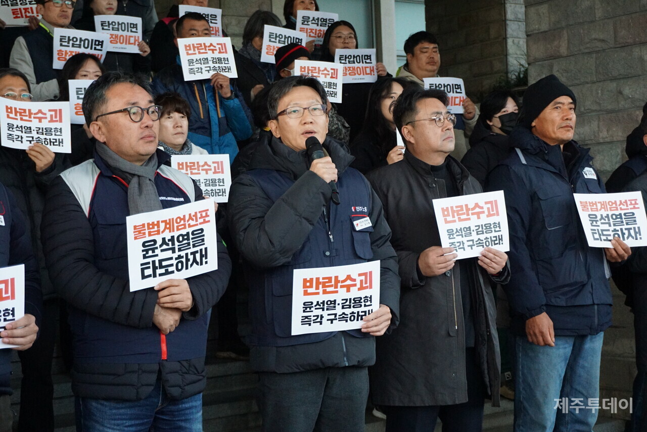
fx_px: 1160
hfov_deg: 31.2
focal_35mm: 64
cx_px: 324
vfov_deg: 21.1
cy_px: 216
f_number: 5.6
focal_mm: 43
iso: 3200
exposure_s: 1/500
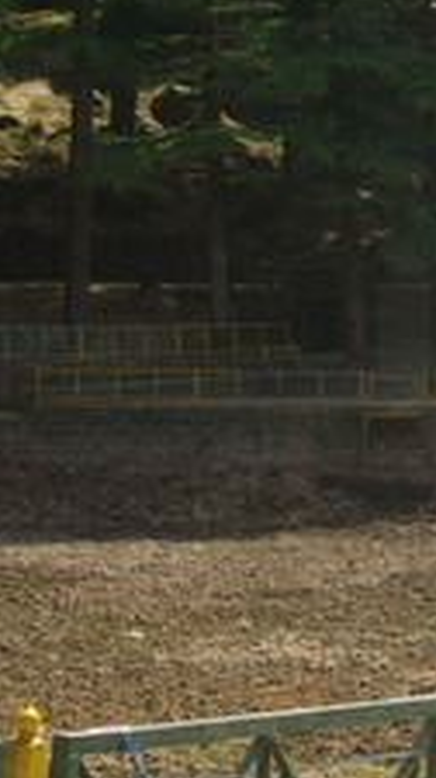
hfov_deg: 5.9
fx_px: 4155
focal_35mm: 201
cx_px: 772
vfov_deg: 10.7
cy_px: 330
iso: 100
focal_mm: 45
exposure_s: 1/60
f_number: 4.5
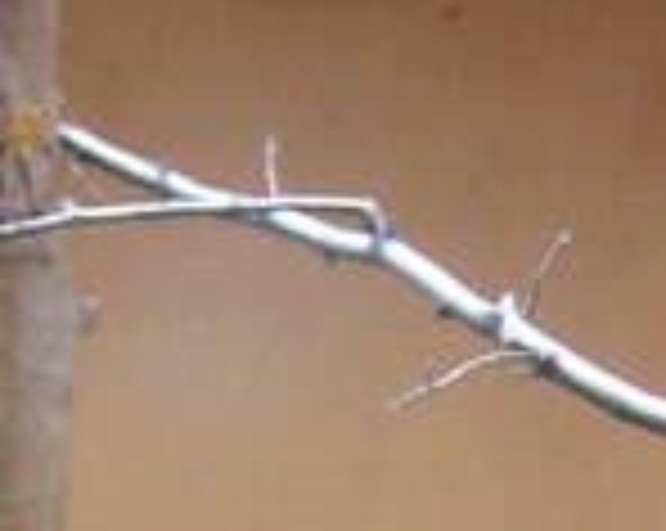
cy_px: 1179
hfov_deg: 7.3
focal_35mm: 264
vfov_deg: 5.7
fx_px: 5197
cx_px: 846
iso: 100
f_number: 3.4
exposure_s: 1/30
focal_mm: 8.4
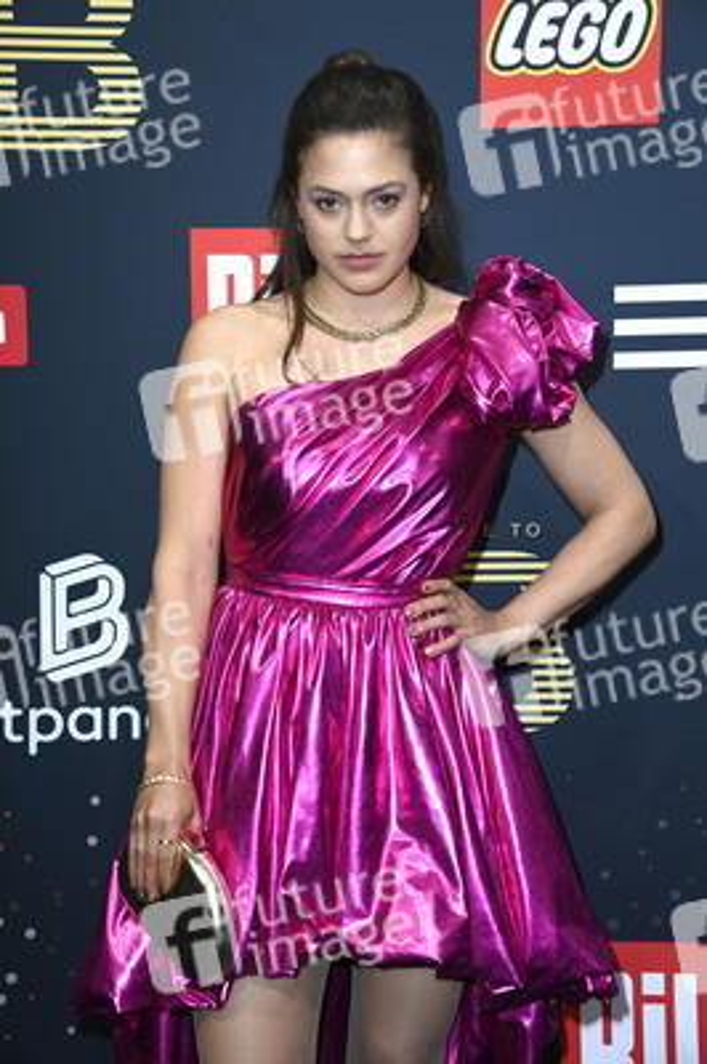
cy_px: 532
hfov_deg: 17.5
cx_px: 354
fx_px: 2302
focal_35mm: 78
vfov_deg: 26.0
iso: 320
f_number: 5.6
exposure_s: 1/250
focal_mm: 78
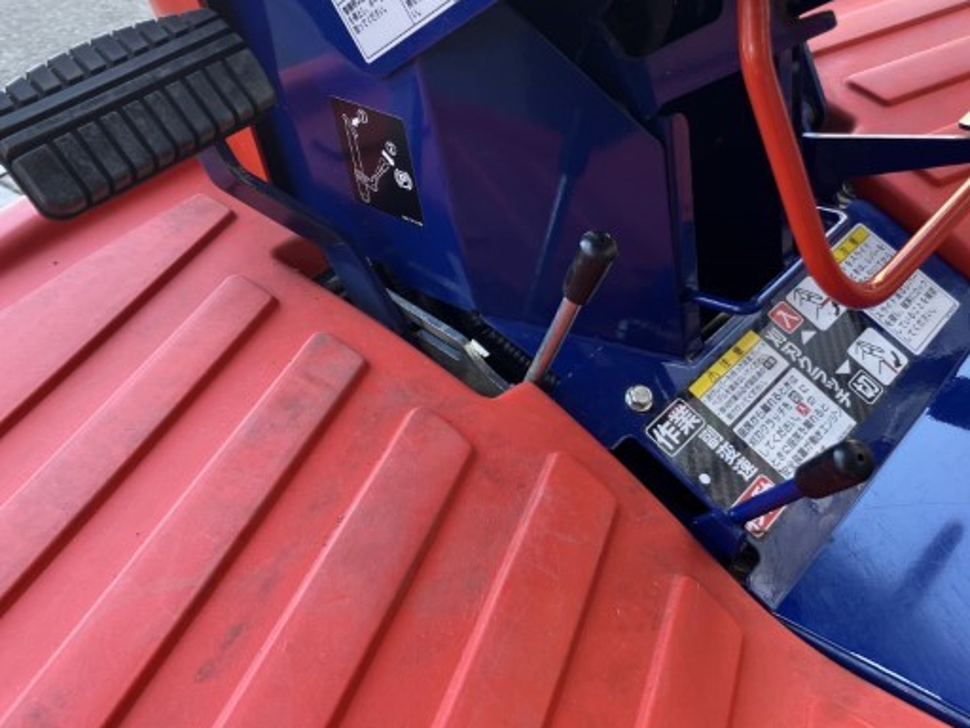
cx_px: 546
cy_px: 286
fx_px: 981
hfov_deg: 52.5
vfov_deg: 40.5
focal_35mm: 35
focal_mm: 3.99
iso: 80
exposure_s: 1/115
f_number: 1.8
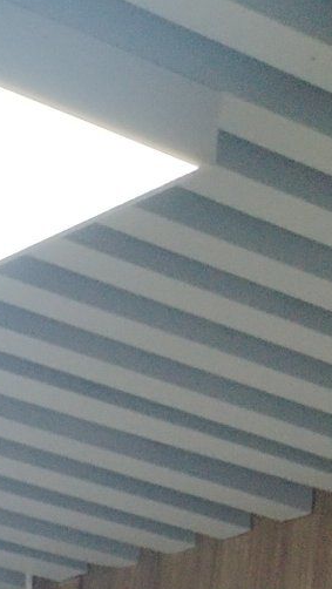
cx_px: -541
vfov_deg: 11.0
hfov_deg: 7.3
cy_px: 1545
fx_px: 2406
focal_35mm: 154
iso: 176
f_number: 1.8
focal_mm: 4.25
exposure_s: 1/100
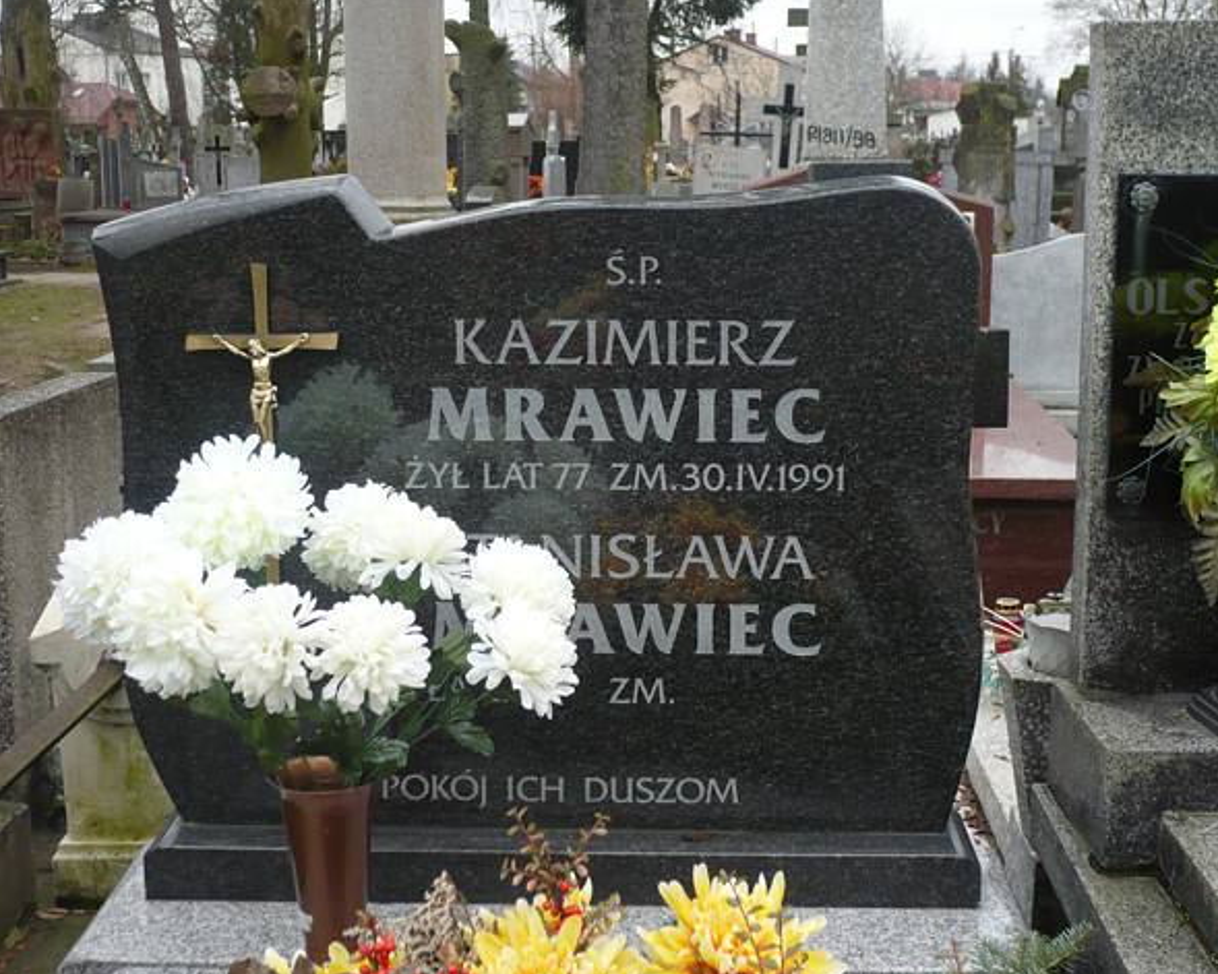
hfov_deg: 35.4
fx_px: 1910
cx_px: 627
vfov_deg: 28.6
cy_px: 488
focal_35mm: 53
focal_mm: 8.3
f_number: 3.4
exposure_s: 1/50
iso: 100
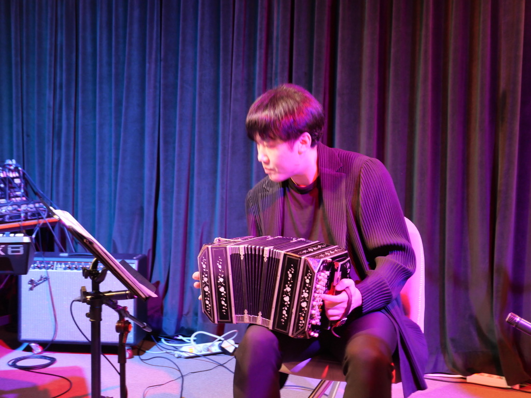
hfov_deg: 39.7
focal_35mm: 48
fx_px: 736
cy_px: 199
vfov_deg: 30.3
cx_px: 266
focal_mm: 21.8
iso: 1600
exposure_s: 1/20
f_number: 2.7
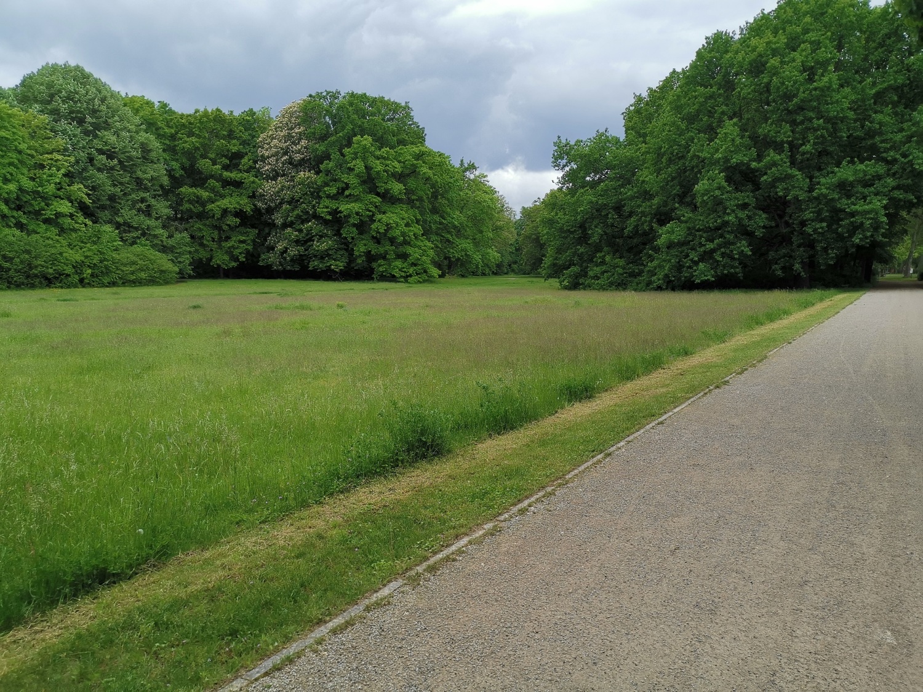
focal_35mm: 27
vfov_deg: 51.4
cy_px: 346
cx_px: 462
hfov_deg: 65.3
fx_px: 720
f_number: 1.8
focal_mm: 4.75
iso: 50
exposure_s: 1/958
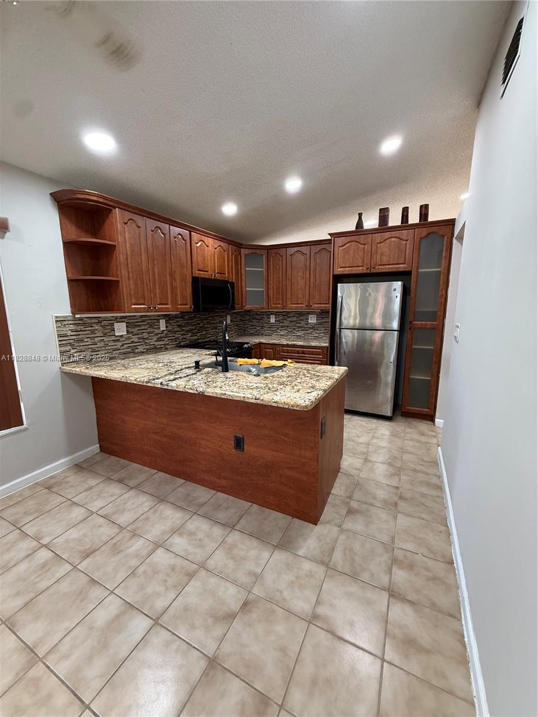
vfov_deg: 102.1
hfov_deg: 85.7
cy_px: 358
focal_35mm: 14
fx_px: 290
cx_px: 269
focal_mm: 2.22
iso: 250
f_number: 2.2
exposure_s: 1/60
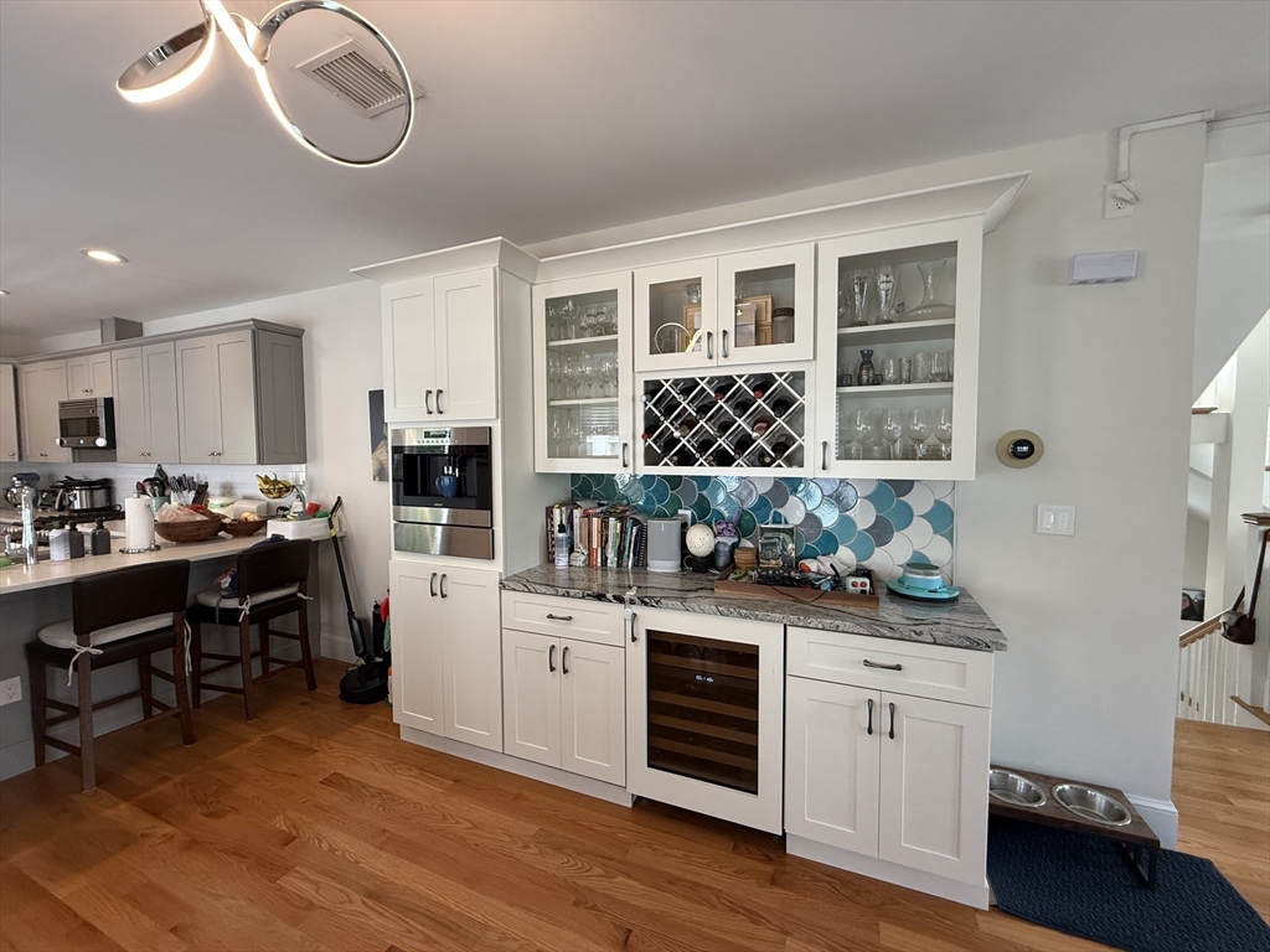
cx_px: 635
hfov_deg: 102.1
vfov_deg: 85.7
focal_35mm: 14
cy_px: 476
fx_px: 514
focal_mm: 2.22
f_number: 2.2
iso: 200
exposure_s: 1/120
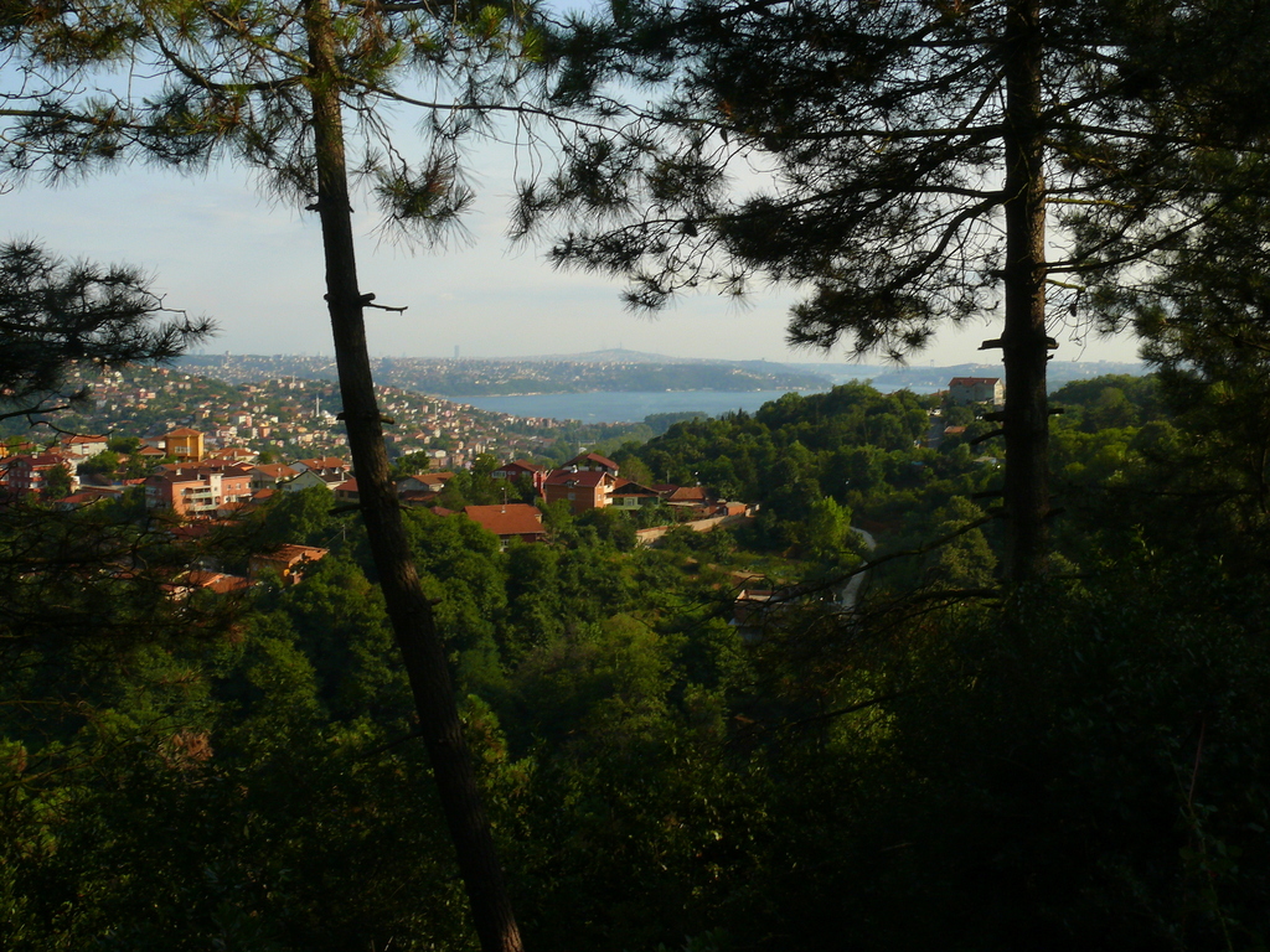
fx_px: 1284
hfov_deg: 52.6
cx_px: 635
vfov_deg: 40.7
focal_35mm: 35
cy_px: 476
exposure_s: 1/60
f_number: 11
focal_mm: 7.4
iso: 100
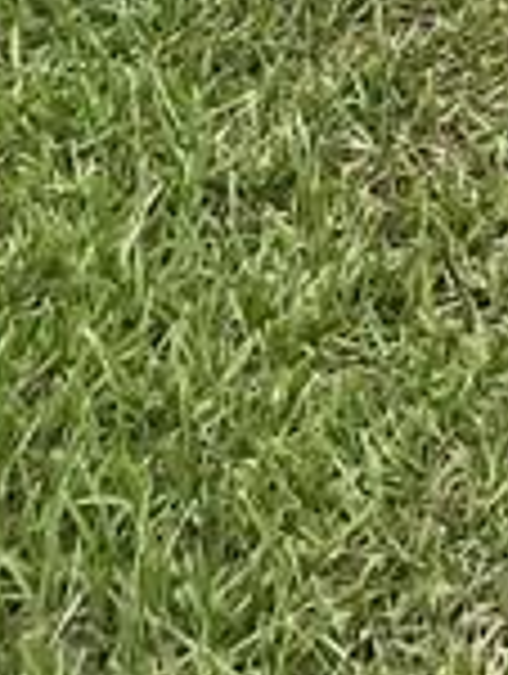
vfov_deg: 8.5
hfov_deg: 7.5
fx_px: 3454
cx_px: 1443
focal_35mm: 177
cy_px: -1624
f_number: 1.6
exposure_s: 1/2387
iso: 32
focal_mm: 5.1
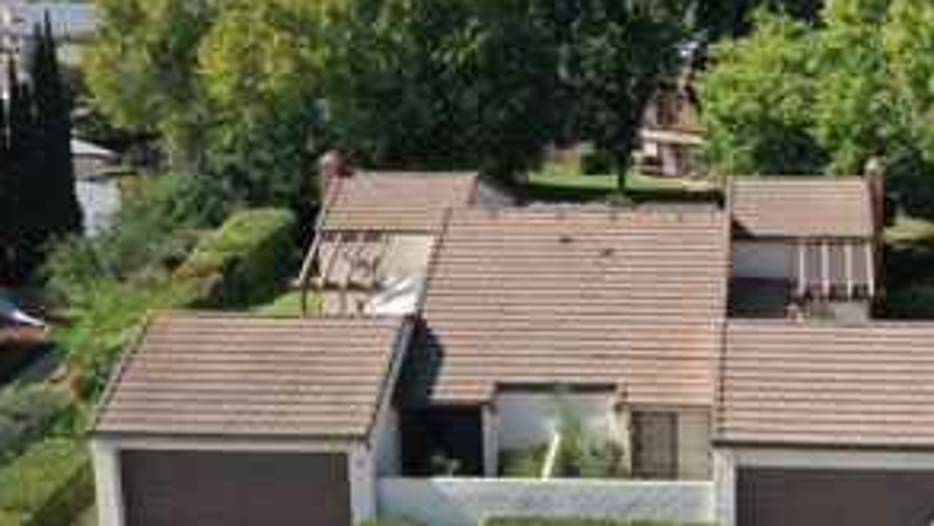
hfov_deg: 32.0
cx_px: 733
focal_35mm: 64
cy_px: 244
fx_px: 1585
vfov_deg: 18.8
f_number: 5.6
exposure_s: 1/400
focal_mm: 10.26
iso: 100
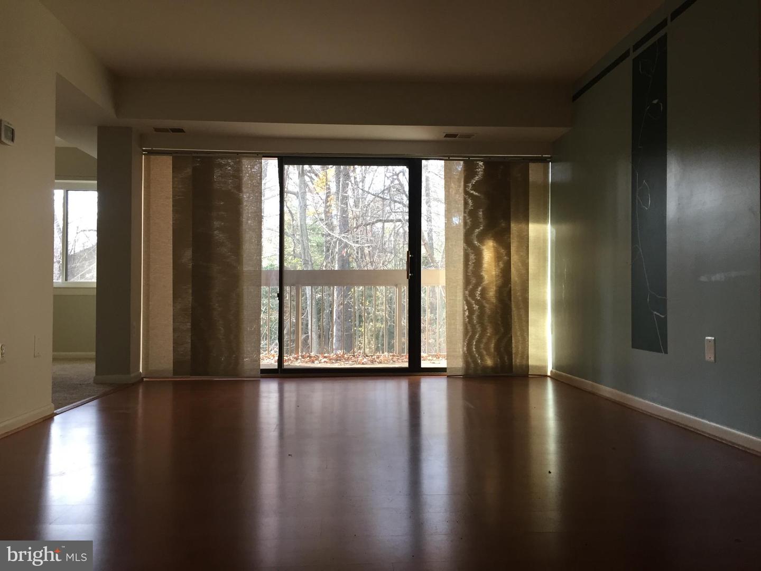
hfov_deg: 61.7
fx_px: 638
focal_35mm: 29
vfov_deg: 48.2
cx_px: 380
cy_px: 286
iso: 40
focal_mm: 4.15
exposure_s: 1/30
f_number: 2.2
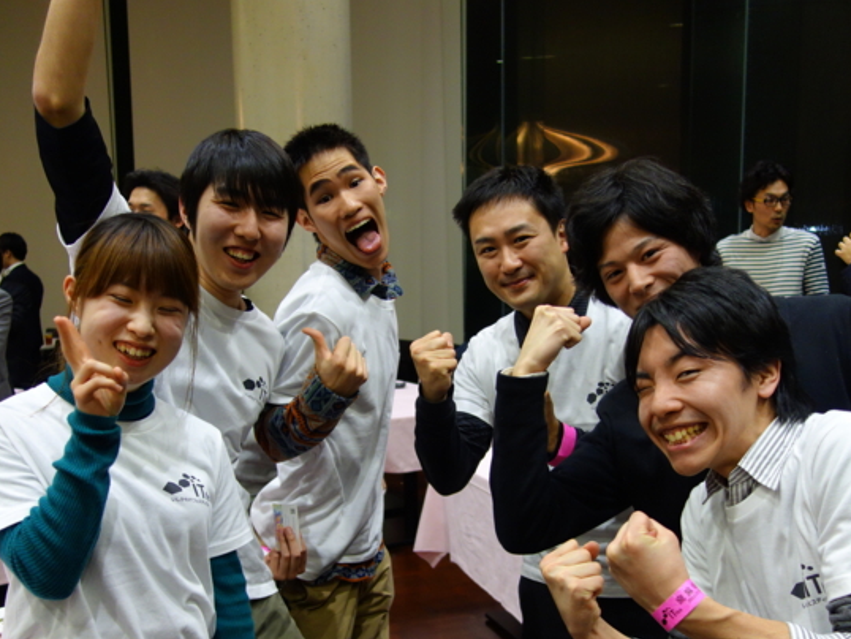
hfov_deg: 46.8
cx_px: 429
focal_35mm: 40
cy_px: 404
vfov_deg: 35.8
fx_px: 984
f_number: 1.8
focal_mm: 10.4
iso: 500
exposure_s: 1/100
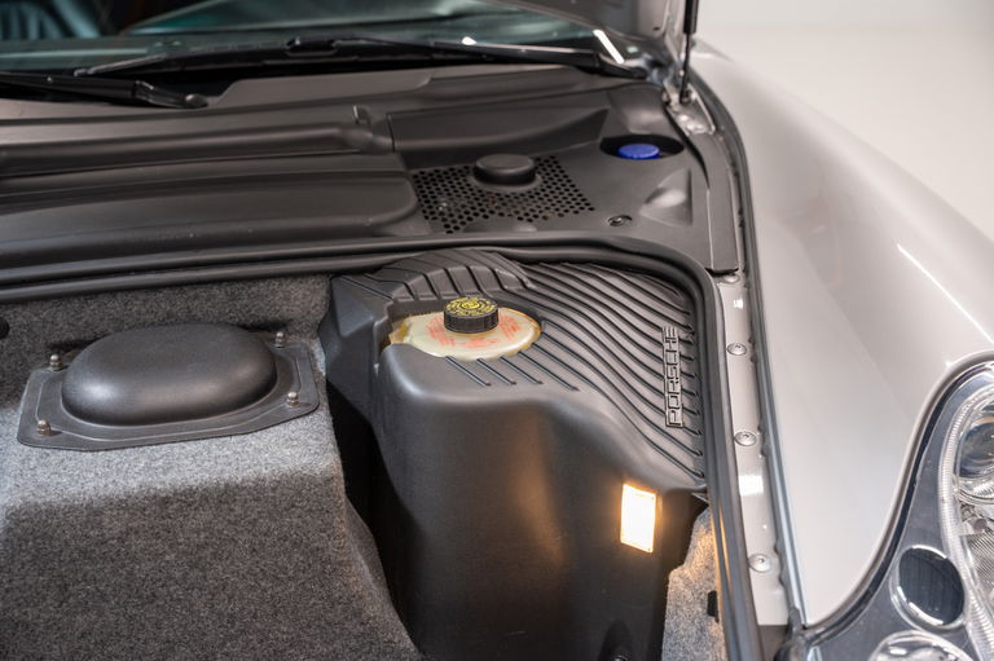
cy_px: 330
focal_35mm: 50
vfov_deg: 27.2
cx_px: 497
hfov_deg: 40.0
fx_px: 1366
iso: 320
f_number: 4
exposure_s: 1/4
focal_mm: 49.5
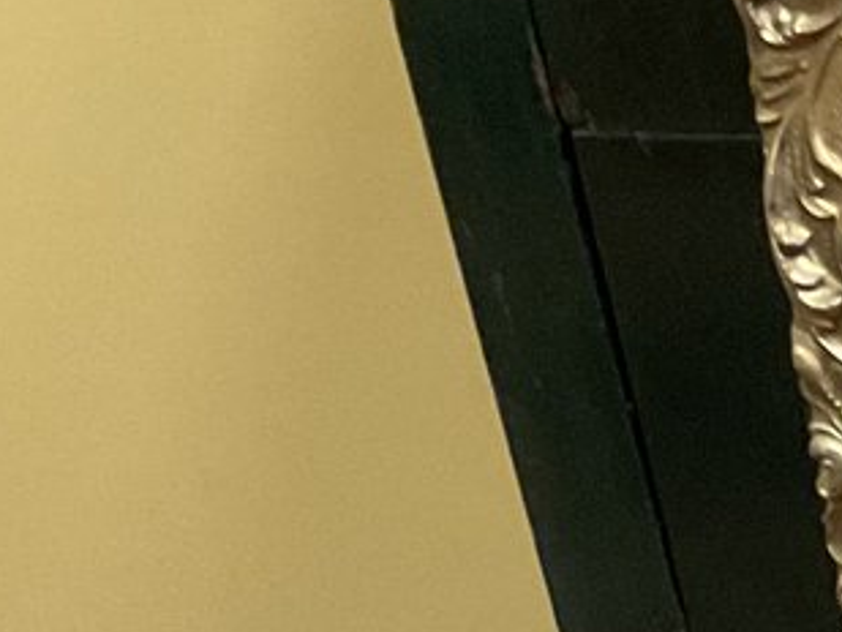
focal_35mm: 142
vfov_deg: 10.2
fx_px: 3455
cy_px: 892
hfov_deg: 11.6
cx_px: 1982
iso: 250
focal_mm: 3
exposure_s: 1/30
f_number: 1.8
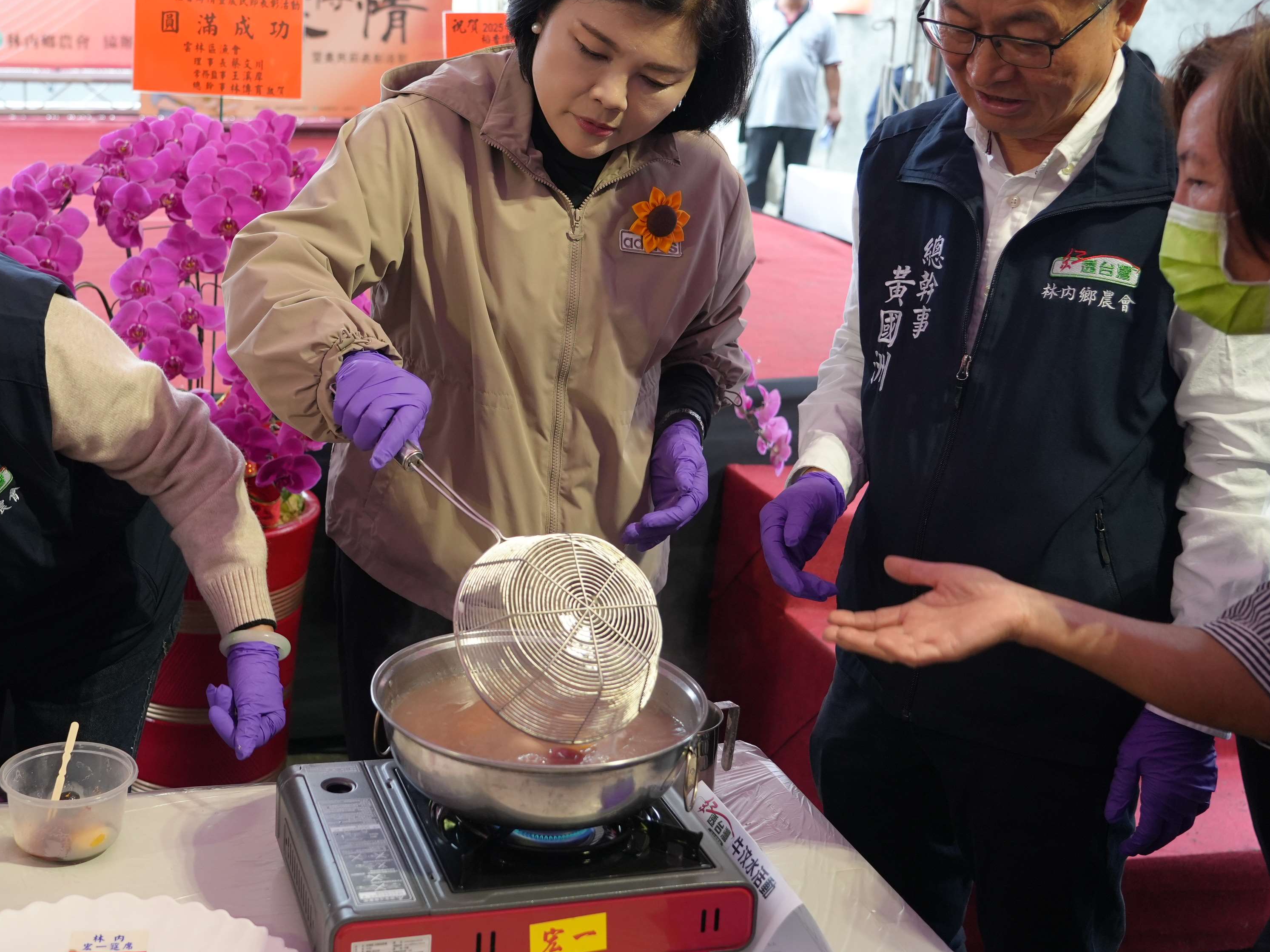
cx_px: 459
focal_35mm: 46
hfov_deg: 40.9
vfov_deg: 31.3
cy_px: 343
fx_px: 1688
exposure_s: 1/160
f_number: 4
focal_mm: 31
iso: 1250
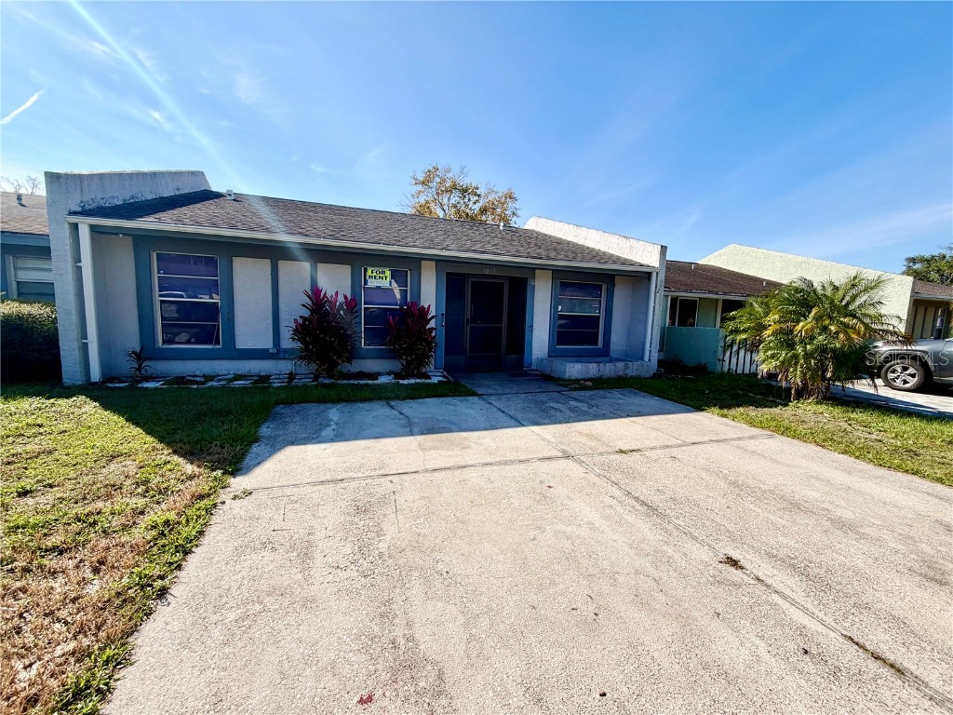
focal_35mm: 14
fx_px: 385
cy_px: 358
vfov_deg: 85.7
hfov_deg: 102.1
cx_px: 476
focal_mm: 2.22
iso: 20
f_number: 2.2
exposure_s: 1/864
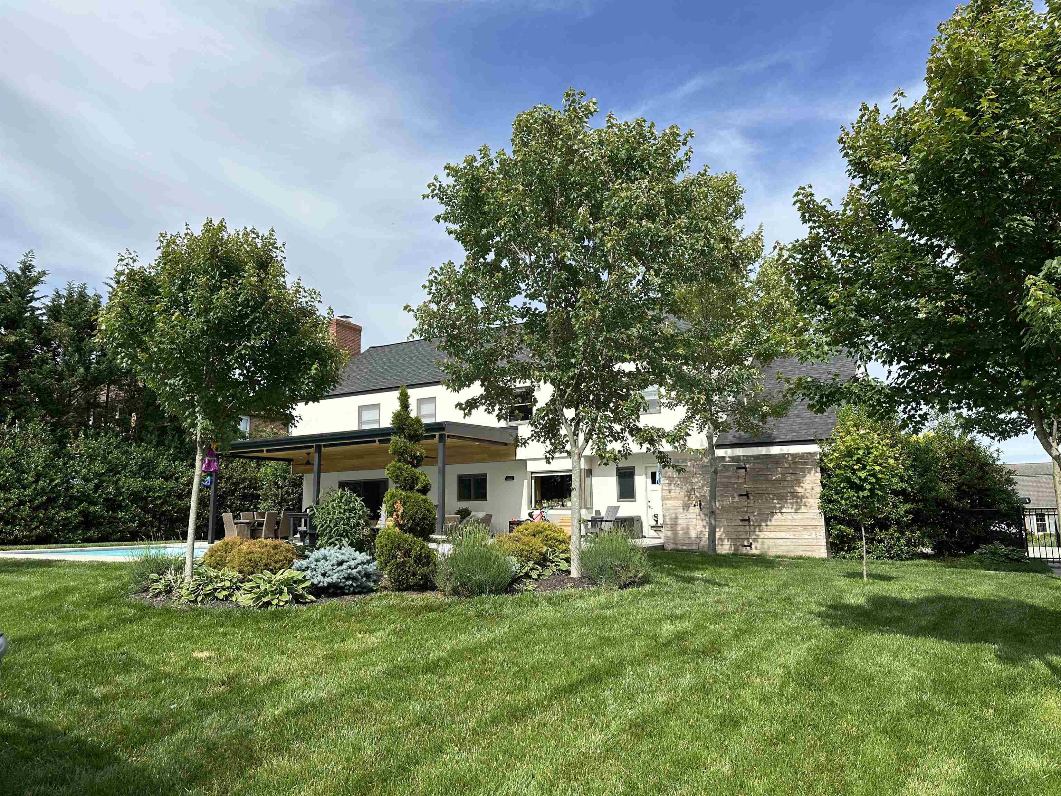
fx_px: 736
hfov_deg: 71.6
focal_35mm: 24
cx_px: 530
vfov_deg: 56.8
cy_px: 398
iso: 80
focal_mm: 6.86
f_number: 1.78
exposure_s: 1/3717
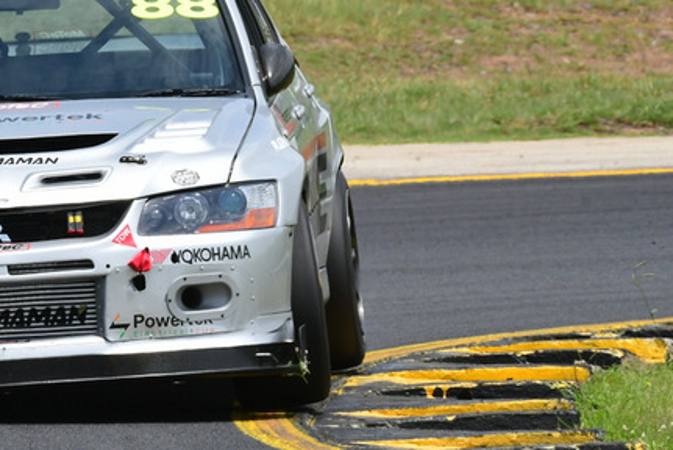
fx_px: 19268
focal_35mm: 1030
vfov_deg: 1.3
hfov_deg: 2.0
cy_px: 117
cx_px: 67
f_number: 14
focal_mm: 370
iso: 640
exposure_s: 1/640
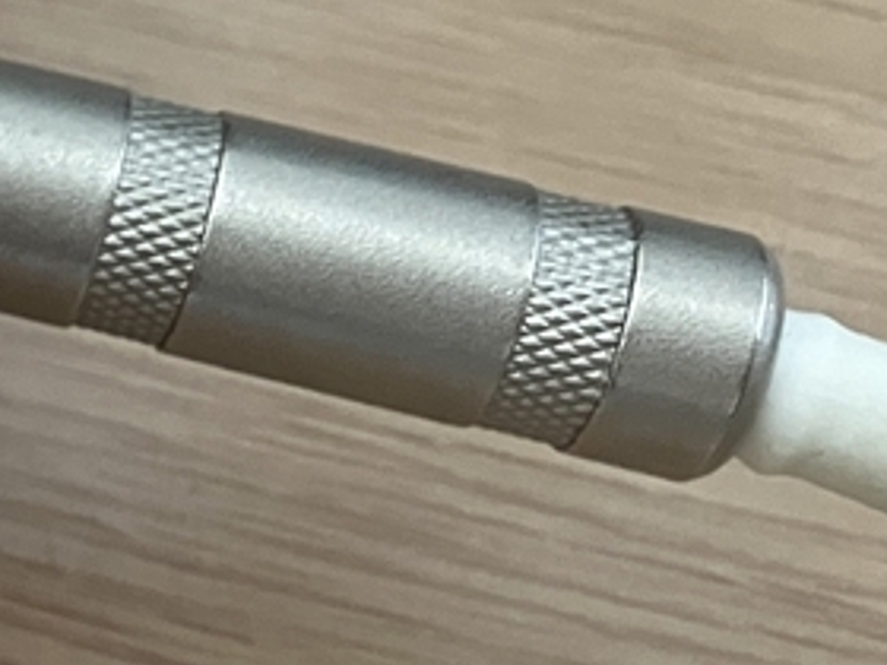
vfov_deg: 12.3
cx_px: -941
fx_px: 3075
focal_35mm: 120
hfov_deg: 13.7
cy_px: 279
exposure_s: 1/40
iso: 400
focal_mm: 3.99
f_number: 1.8
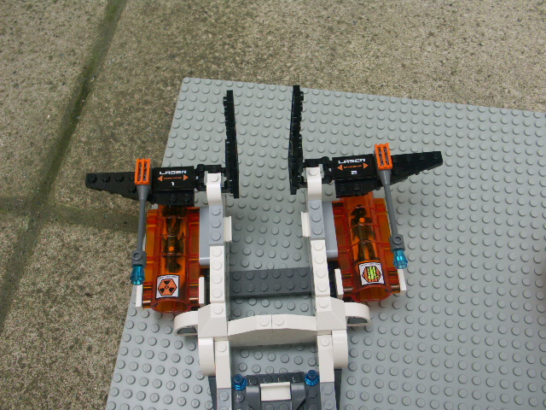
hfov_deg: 55.4
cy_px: 205
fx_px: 521
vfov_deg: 42.9
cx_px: 273
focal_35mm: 33
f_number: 4.5
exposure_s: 1/125
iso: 64
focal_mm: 8.57
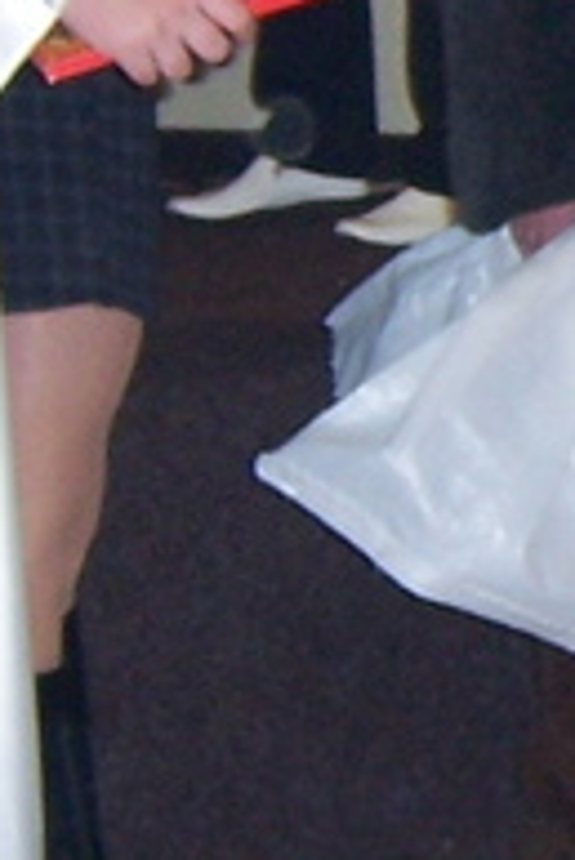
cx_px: 1297
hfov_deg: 7.2
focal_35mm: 182
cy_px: 370
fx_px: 4352
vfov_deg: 11.3
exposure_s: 1/60
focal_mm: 5.5
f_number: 2.8
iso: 140
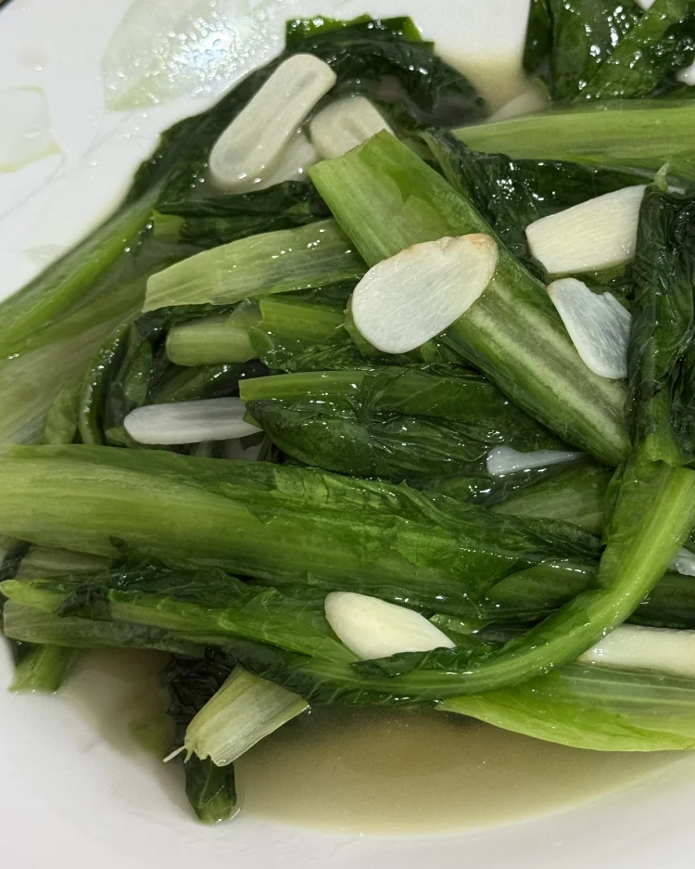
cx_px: 472
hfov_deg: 21.2
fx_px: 1851
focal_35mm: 72
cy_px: 363
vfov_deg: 26.4
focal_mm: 6.76
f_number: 1.78
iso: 160
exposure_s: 1/50
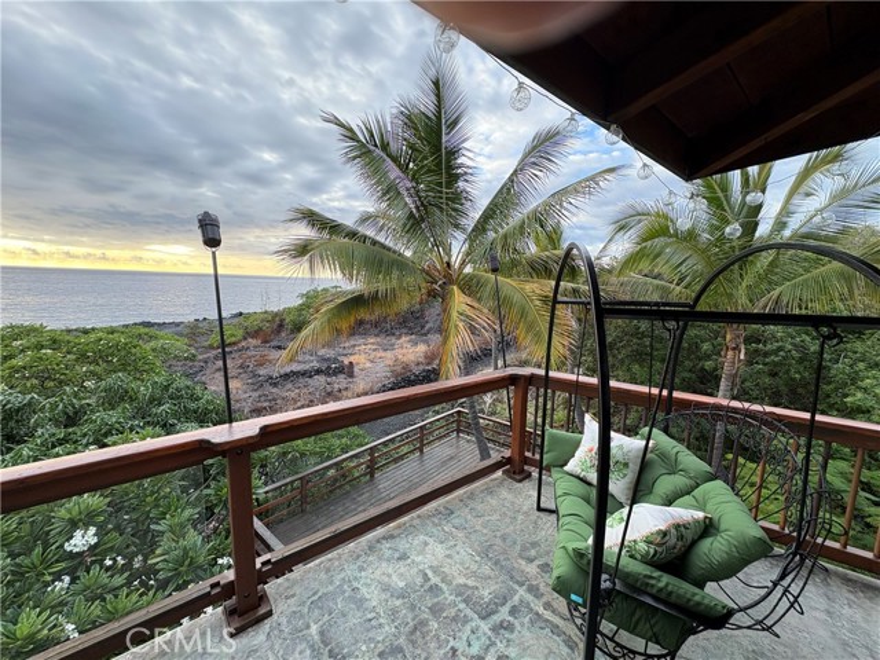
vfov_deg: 85.7
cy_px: 330
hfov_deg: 102.1
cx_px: 440
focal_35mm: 14
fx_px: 356
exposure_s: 1/132
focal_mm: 2.22
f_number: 2.2
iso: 64
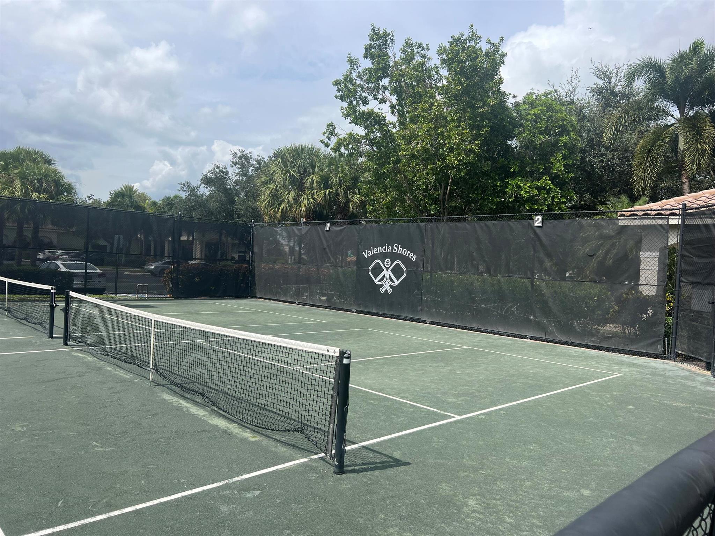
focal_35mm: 26
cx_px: 358
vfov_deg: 53.1
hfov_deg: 67.3
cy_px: 268
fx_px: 537
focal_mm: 5.7
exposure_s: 1/4444
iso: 50
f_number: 1.5
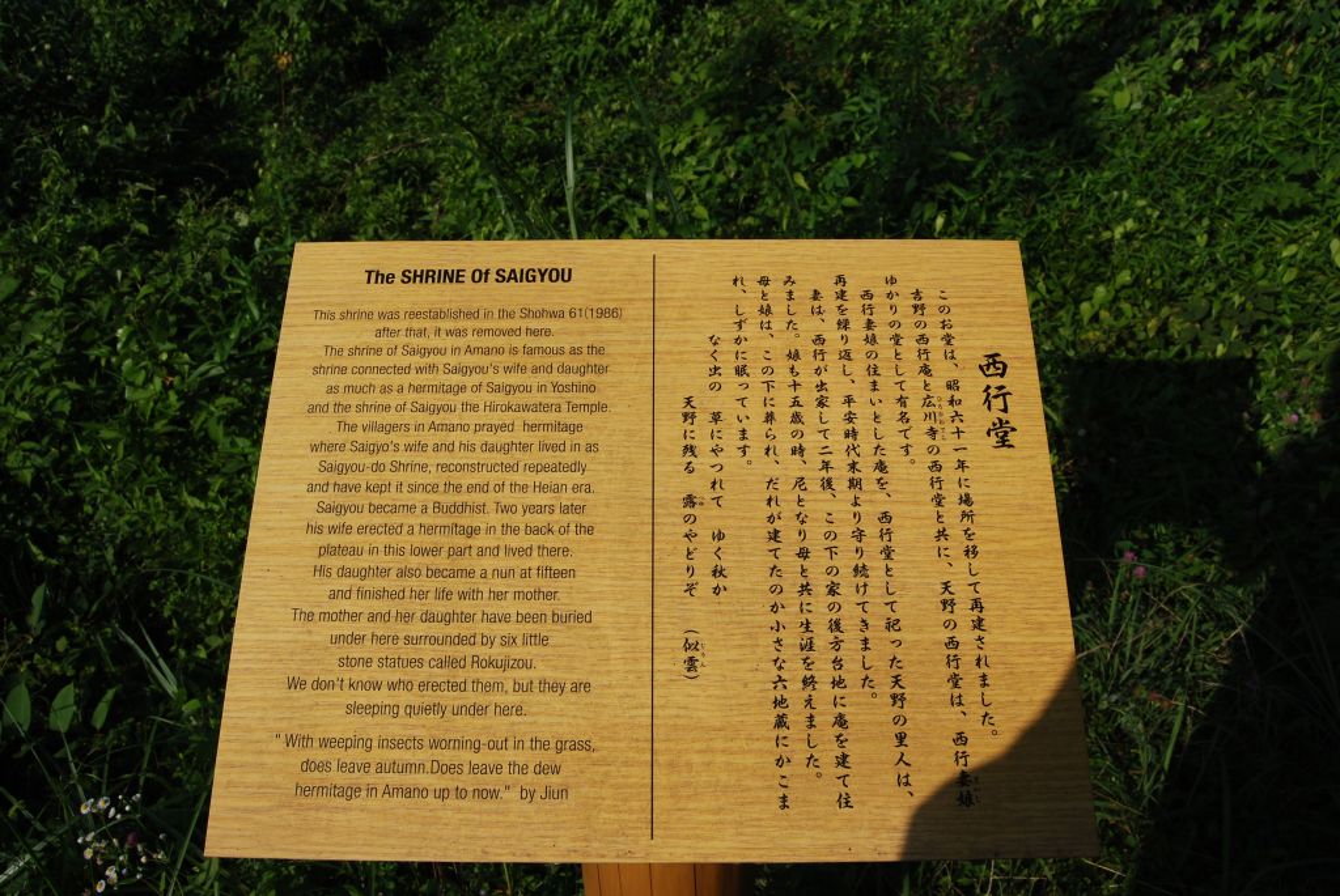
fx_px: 1006
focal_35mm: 27
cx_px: 670
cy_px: 448
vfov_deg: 48.0
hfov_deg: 67.3
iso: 100
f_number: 9
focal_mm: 18
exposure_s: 1/320
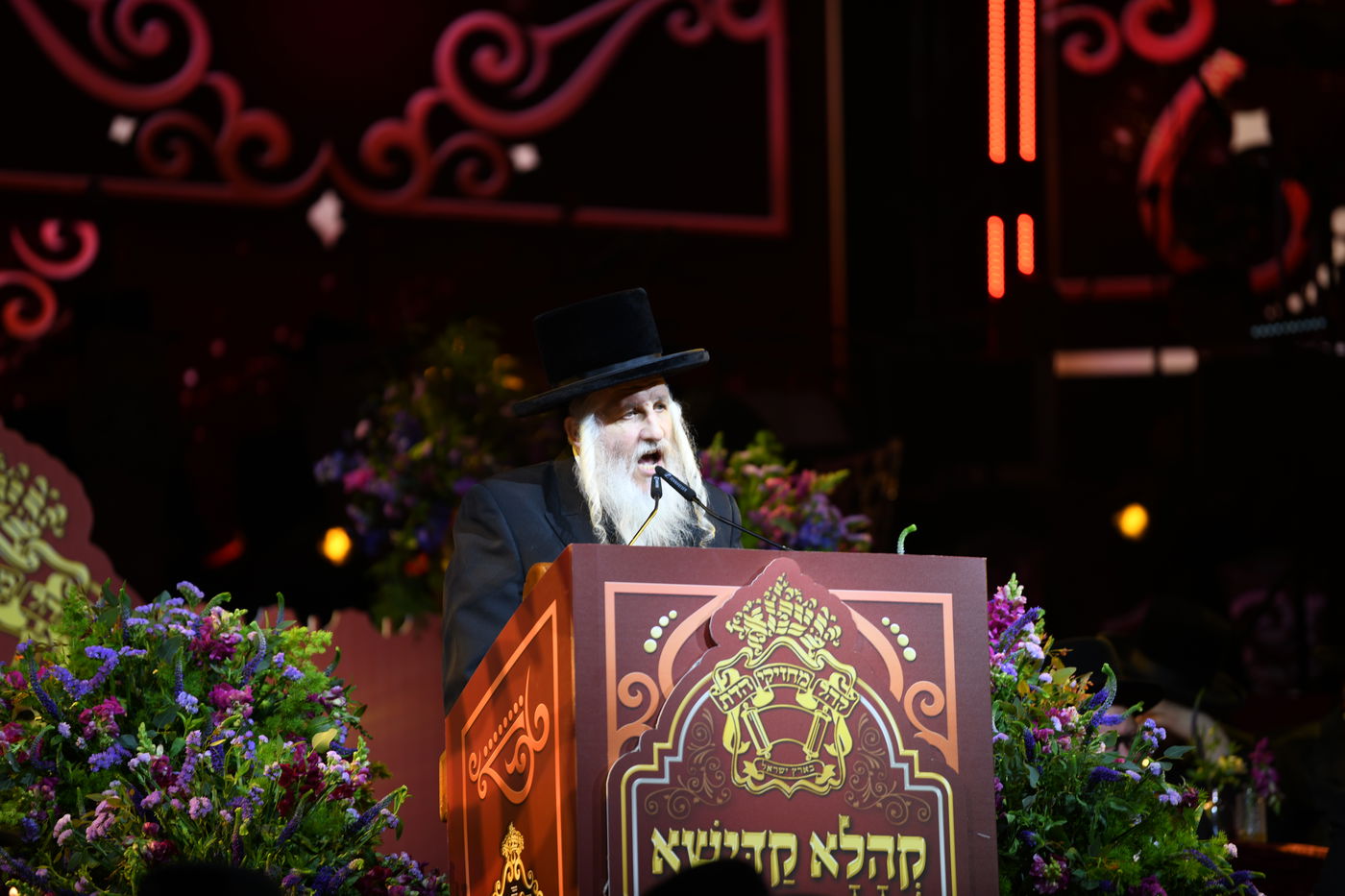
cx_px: 672
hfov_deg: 10.3
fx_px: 7471
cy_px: 448
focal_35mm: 200
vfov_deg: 6.9
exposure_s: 1/100
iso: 160
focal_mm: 200
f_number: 2.8
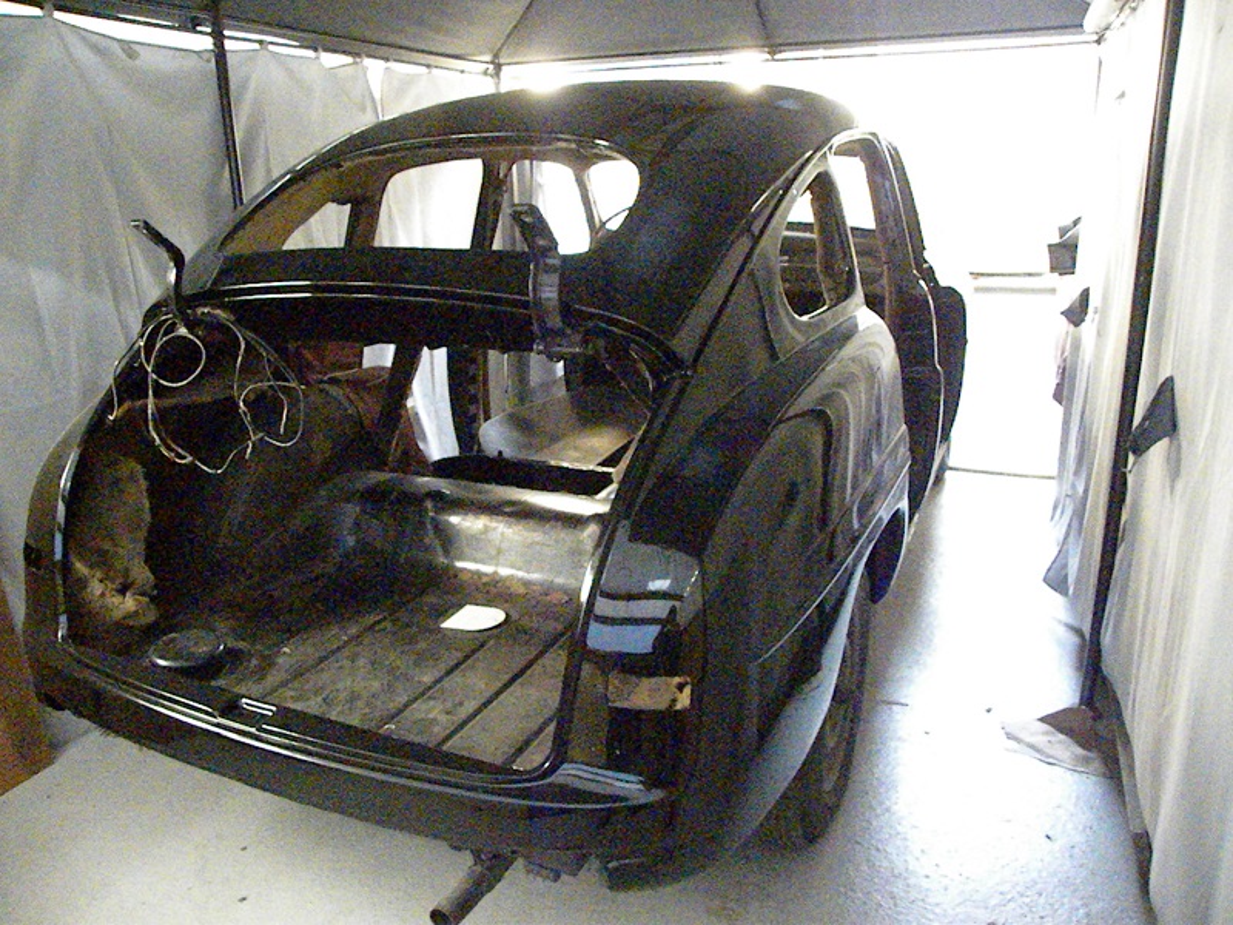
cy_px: 462
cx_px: 616
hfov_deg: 67.3
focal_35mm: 26
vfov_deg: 53.1
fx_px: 926
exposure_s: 1/70.4
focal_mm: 4.6
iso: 6400
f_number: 2.8
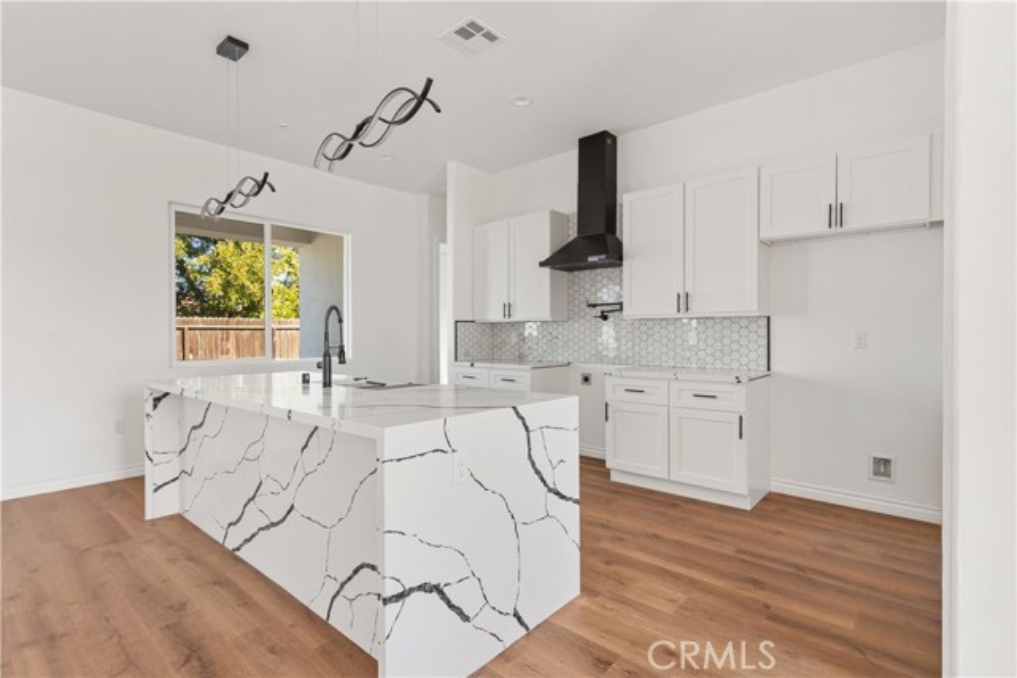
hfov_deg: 93.3
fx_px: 480
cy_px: 339
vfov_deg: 70.5
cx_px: 508
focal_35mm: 17
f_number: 5.6
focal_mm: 17
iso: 400
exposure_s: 1/25
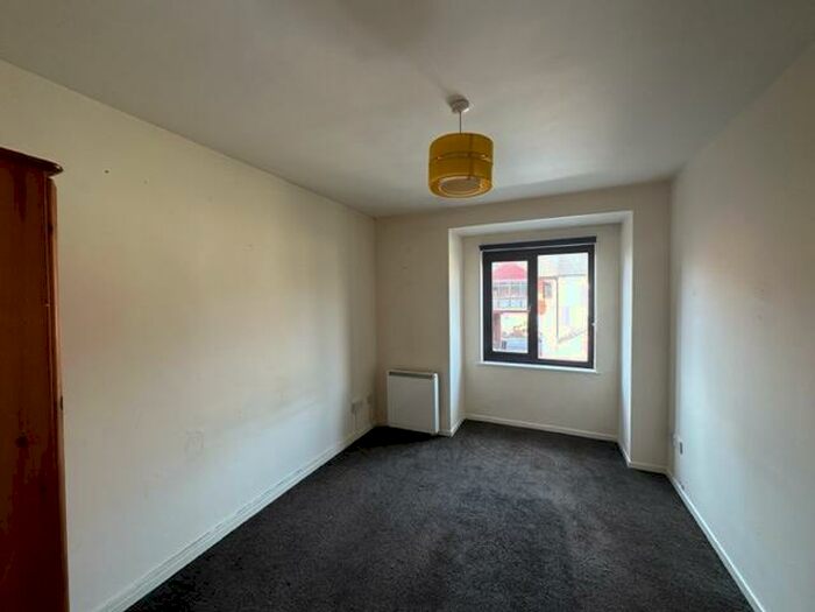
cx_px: 408
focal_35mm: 14
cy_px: 306
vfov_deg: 85.7
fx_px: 330
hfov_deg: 102.1
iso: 100
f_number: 2.2
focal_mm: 2.22
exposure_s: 1/99
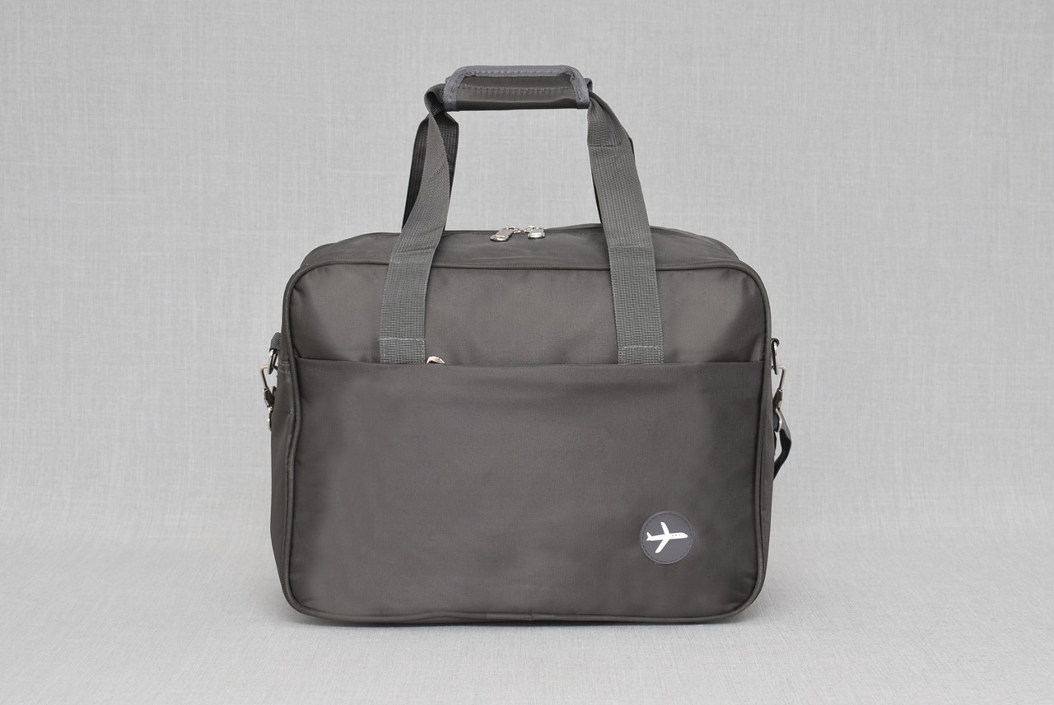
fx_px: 1670
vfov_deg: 23.8
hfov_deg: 35.0
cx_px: 527
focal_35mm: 57
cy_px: 352
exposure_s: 1/60
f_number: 5.6
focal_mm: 38
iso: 100
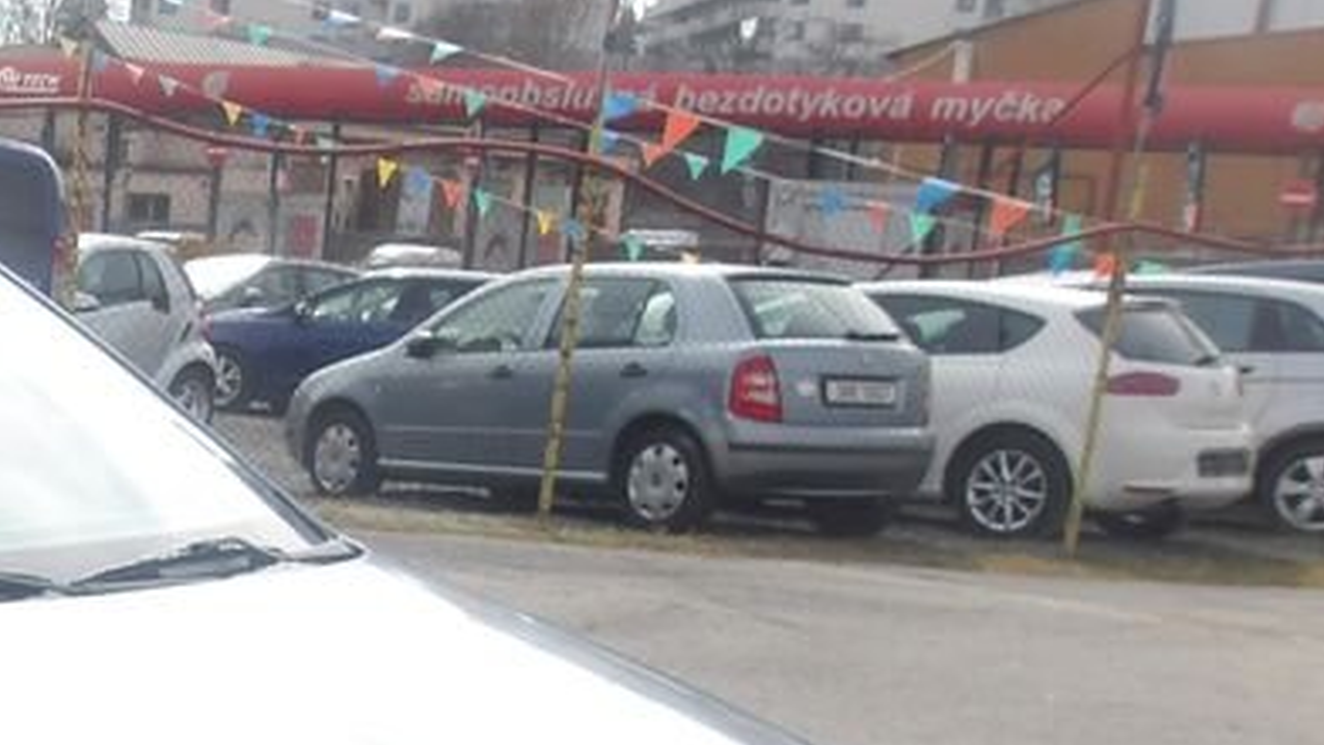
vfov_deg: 15.3
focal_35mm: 77
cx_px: -383
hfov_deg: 24.2
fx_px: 2703
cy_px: 830
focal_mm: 4.9
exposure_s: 1/89
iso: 100
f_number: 10.4
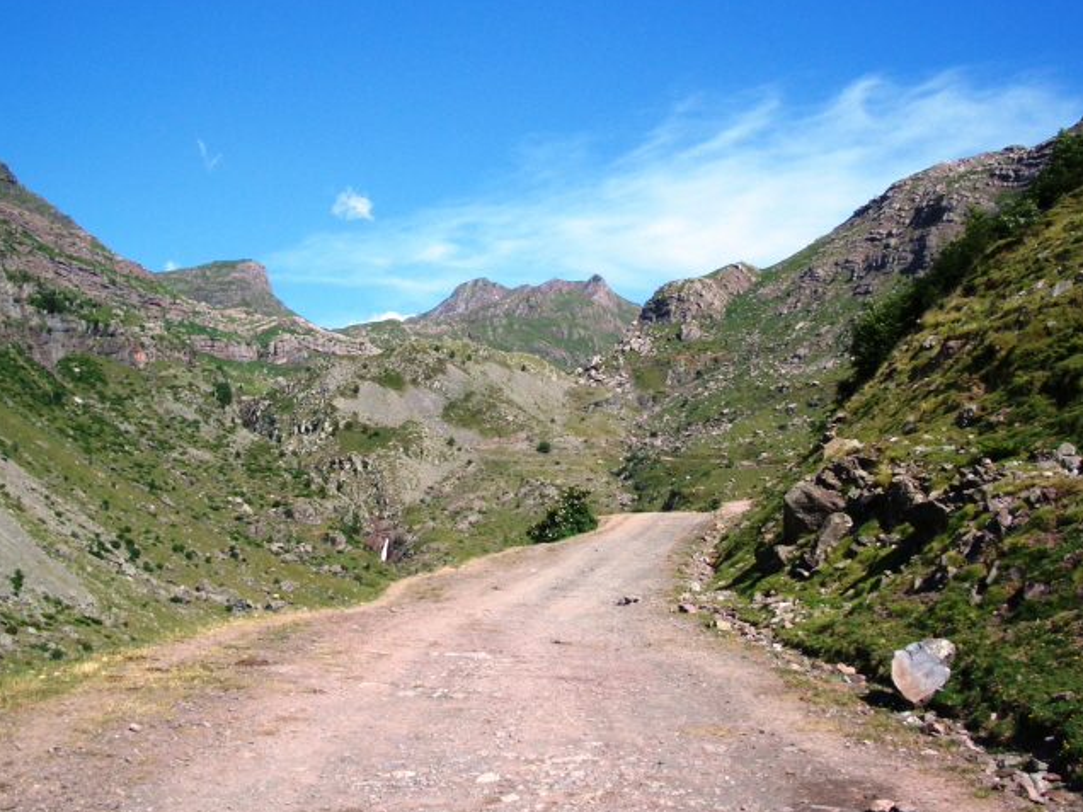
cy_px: 409
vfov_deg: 32.9
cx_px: 511
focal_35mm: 44
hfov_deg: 42.9
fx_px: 1377
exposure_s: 1/640
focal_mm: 5.8
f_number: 4.3
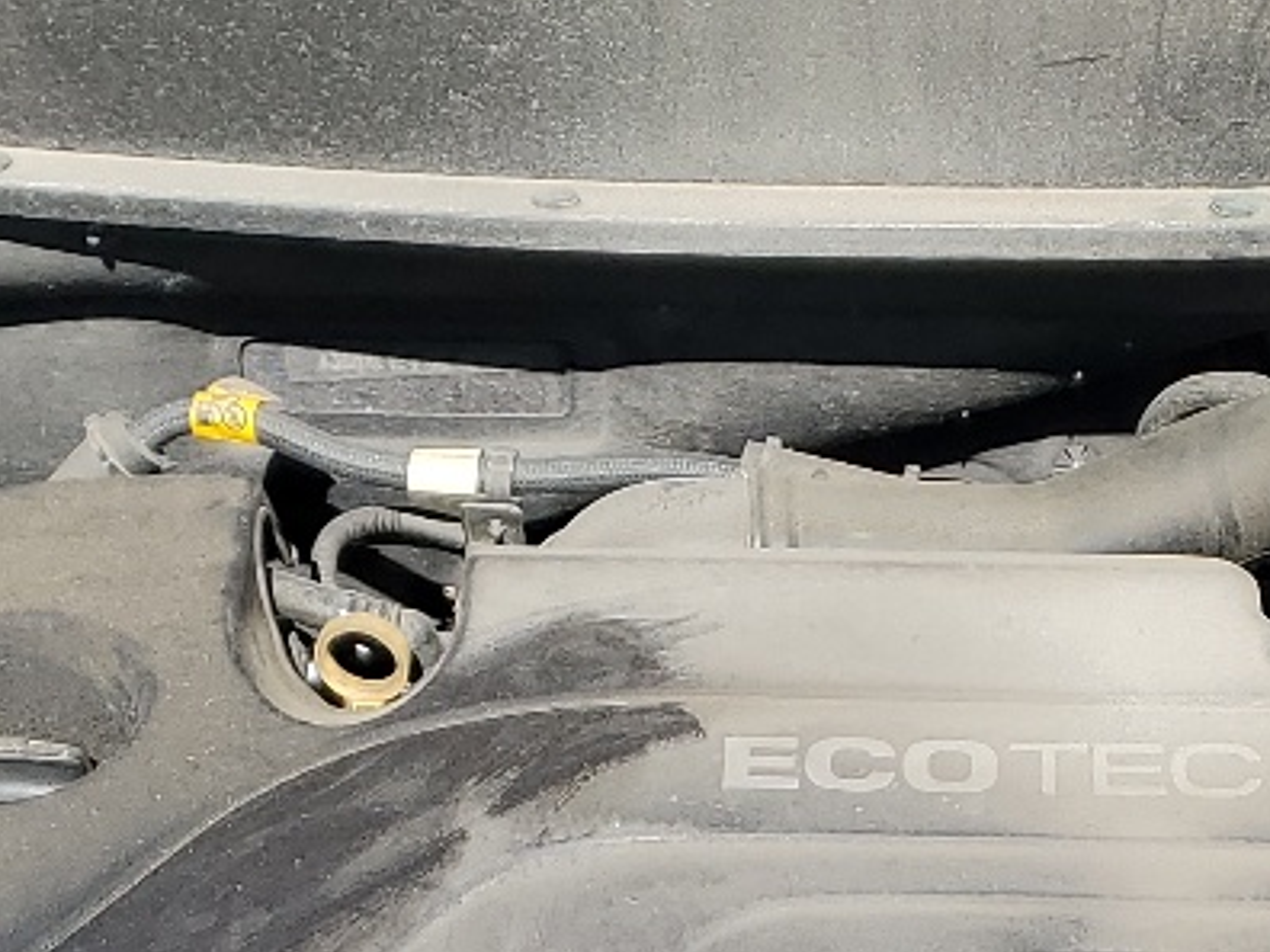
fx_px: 3852
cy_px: 1305
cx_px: 818
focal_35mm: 105
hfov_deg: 18.7
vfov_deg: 13.5
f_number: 1.5
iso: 50
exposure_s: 1/1667
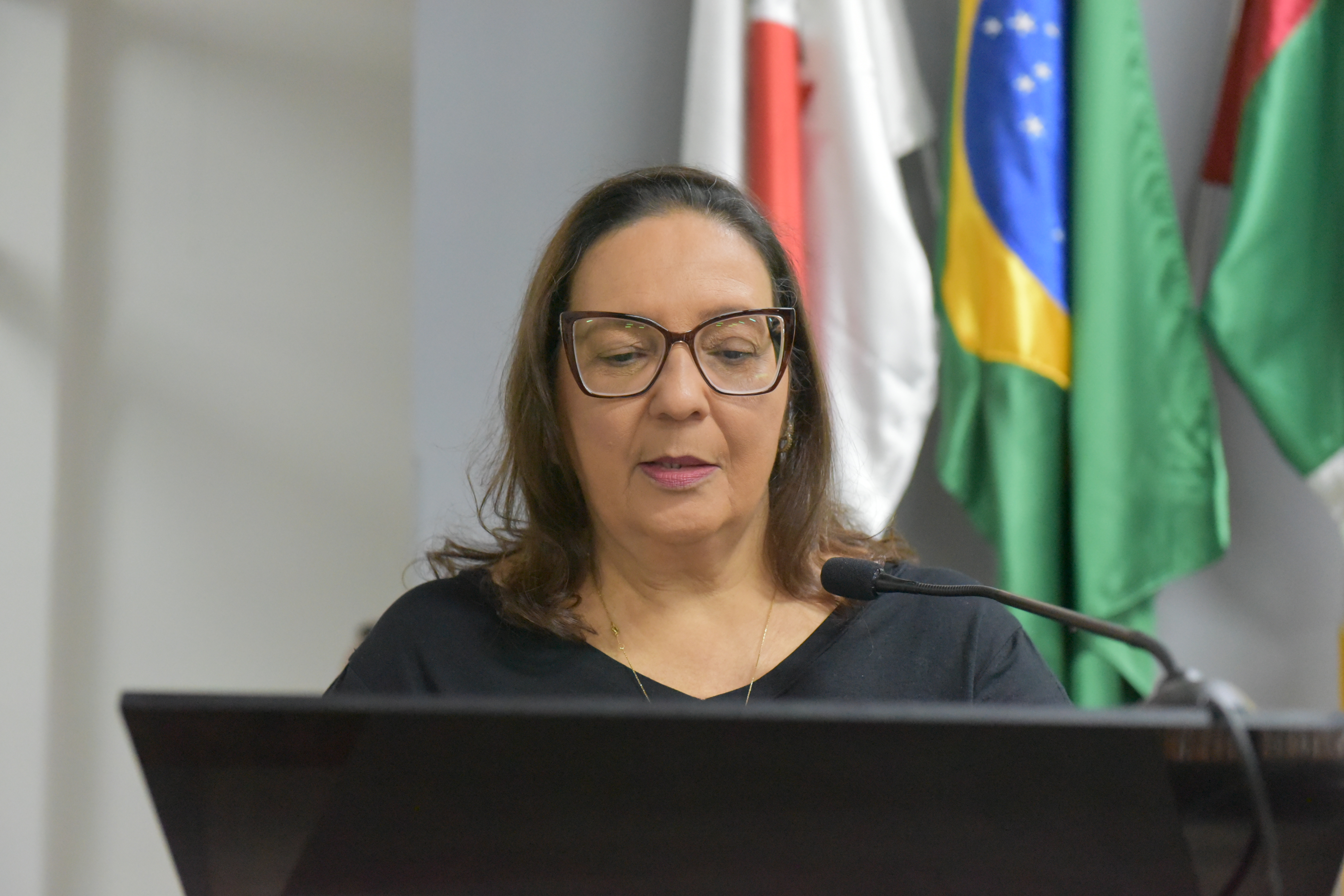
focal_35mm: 70
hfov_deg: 28.8
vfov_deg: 19.5
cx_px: 672
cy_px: 448
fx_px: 2613
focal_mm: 70
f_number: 4.5
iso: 12800
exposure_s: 1/320
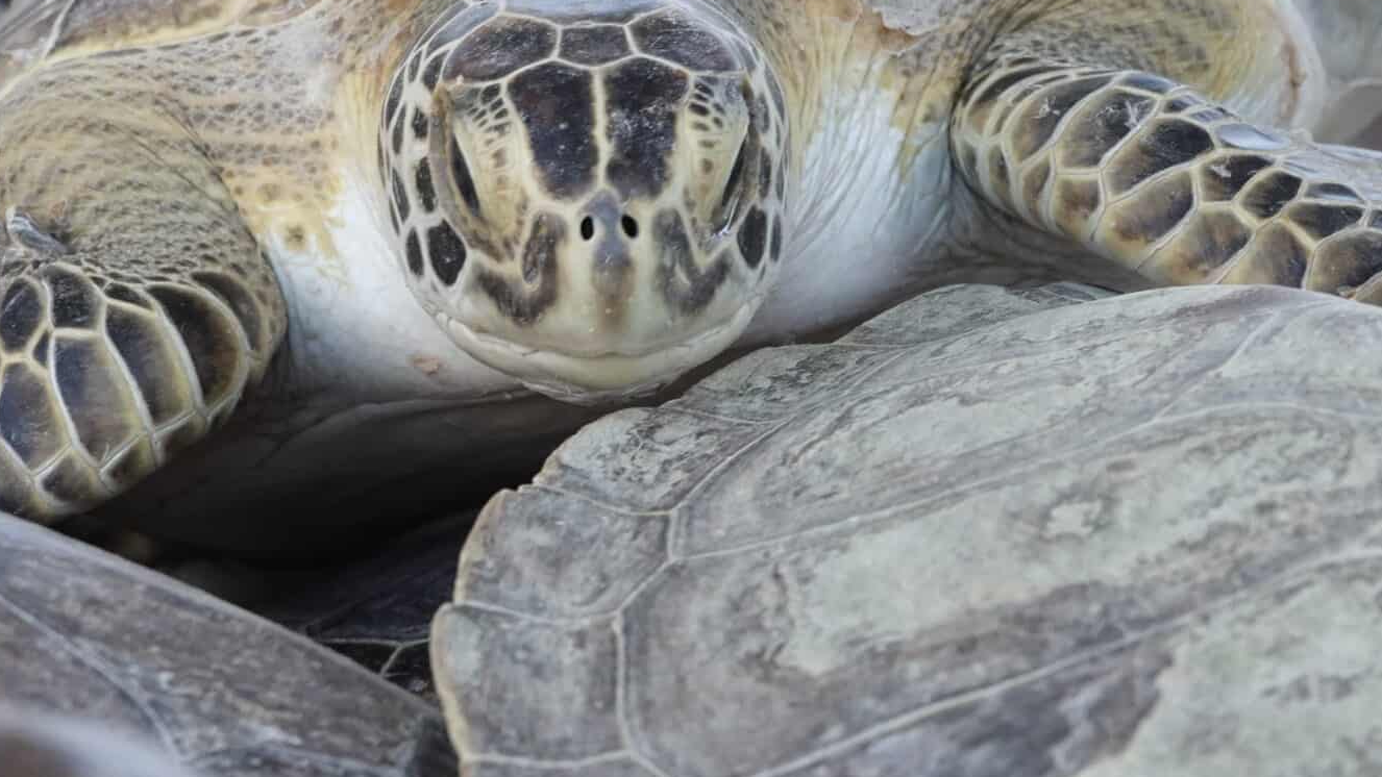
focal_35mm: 447
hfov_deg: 4.8
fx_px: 16381
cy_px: 272
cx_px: 439
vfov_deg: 2.7
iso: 400
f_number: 4
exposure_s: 1/250
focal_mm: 81.1
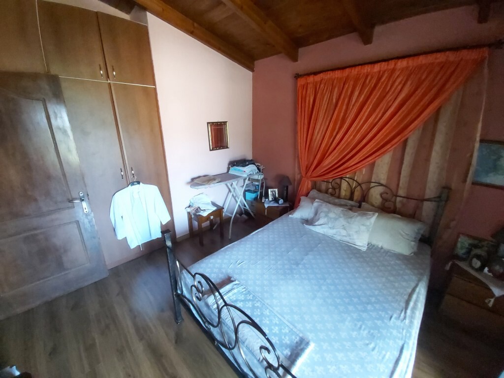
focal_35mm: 12
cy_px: 189
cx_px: 252
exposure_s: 1/25
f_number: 2.2
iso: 400
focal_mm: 1.42
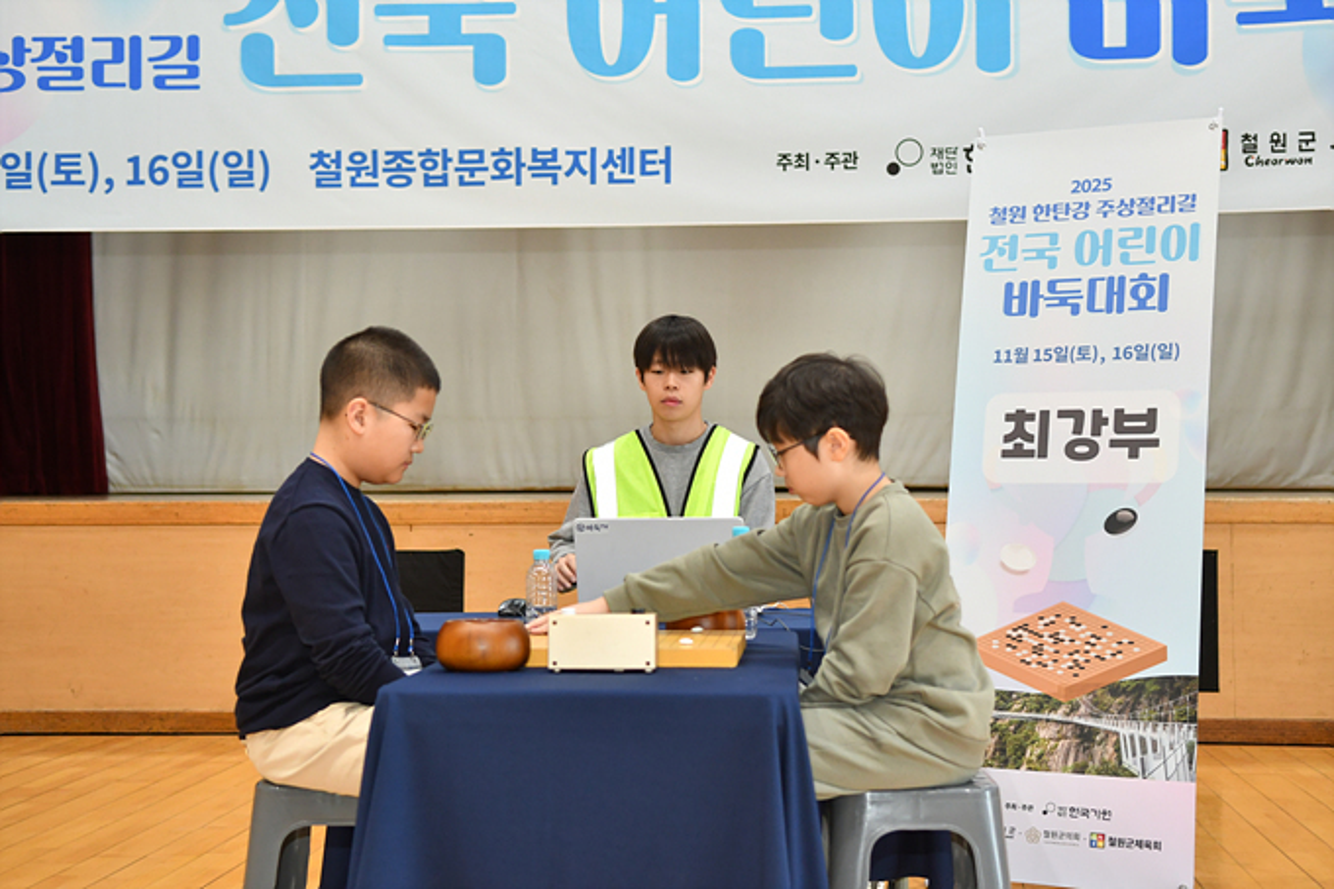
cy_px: 444
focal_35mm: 52
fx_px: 1926
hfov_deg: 38.2
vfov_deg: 26.0
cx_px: 667
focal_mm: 35
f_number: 2.8
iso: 1000
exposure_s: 1/250
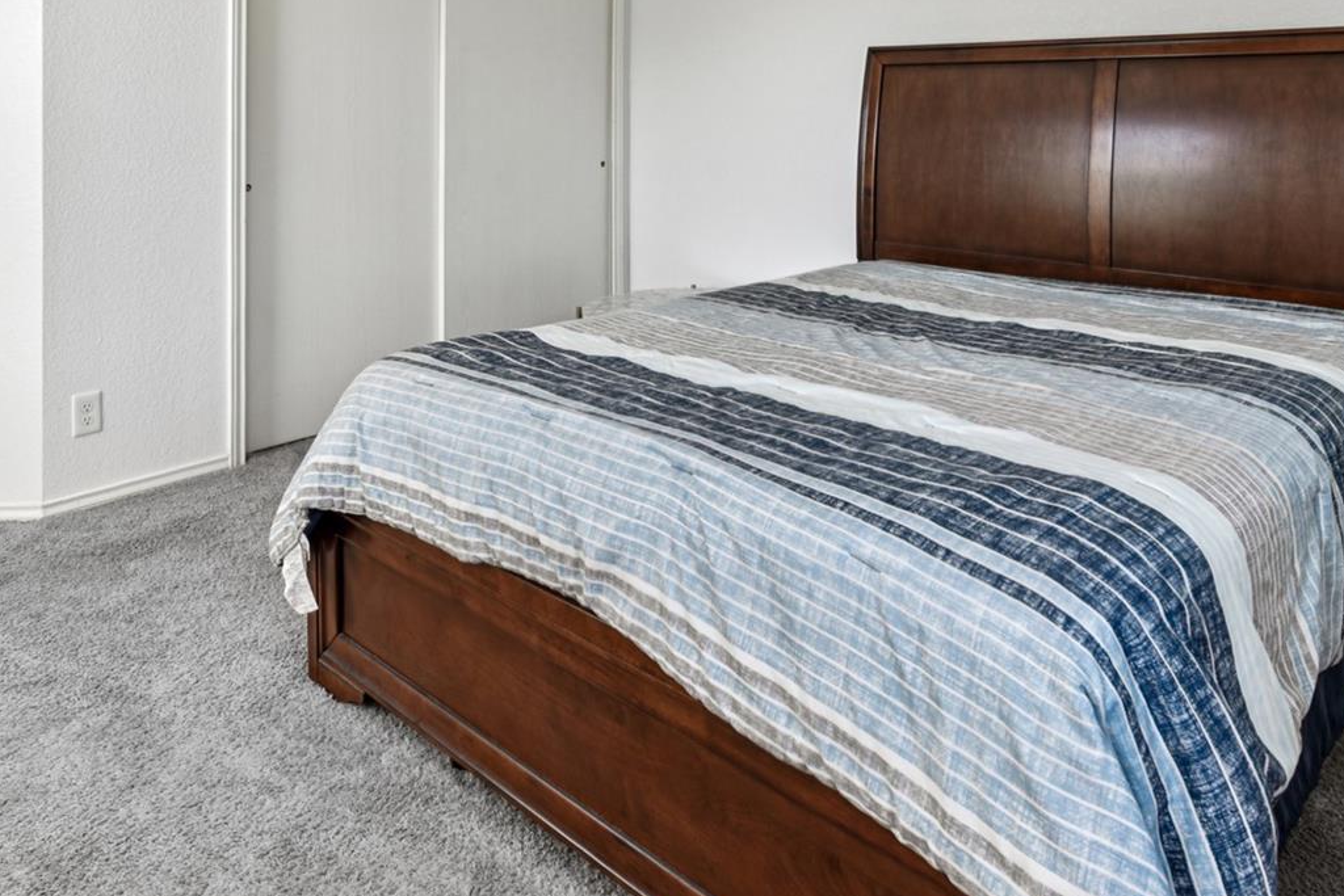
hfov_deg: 65.5
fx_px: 1045
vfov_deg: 42.6
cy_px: 90
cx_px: 669
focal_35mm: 28
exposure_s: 1/13
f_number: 8
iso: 100
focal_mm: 14
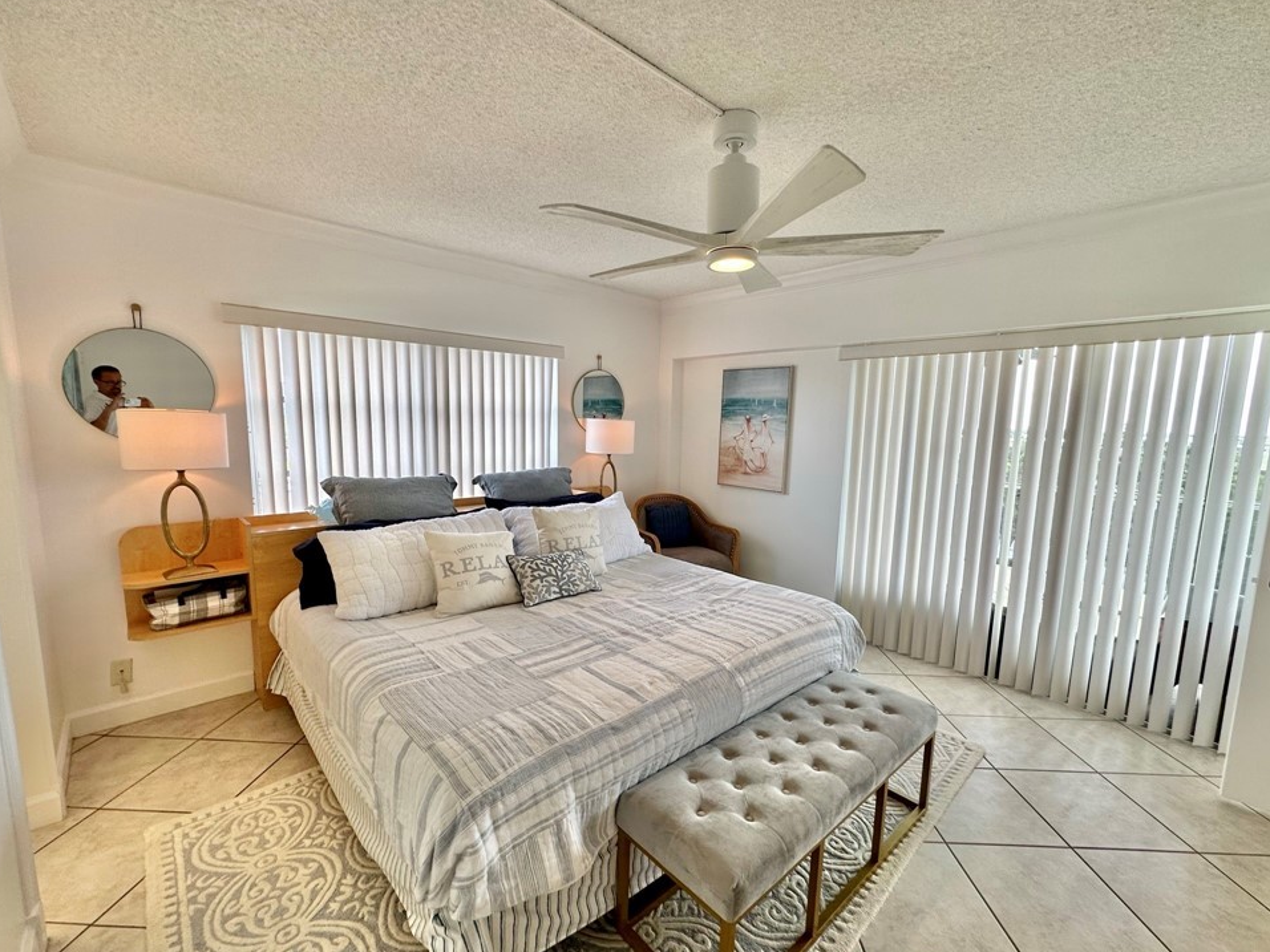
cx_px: 644
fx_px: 550
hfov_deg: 98.2
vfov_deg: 81.7
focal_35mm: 15
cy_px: 495
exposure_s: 1/120
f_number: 2.2
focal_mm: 2.22
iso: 50
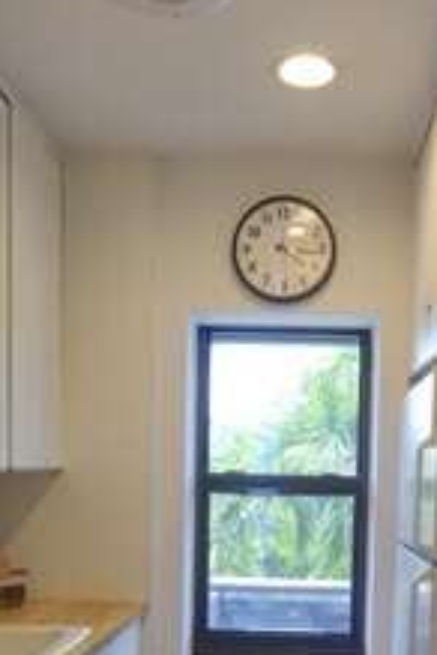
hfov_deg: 31.7
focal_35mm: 42
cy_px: 520
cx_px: 284
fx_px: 765
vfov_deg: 44.2
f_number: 7.1
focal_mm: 12
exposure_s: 1/160
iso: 1250
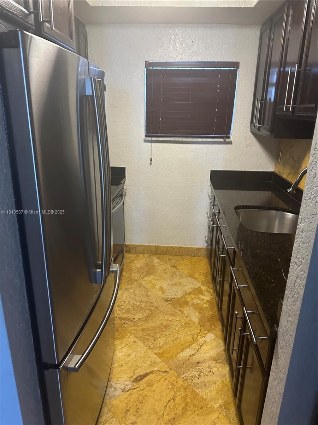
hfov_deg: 56.8
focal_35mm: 24
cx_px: 159
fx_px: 294
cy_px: 212
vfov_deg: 71.6
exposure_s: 1/40
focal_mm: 6.86
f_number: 1.78
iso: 640
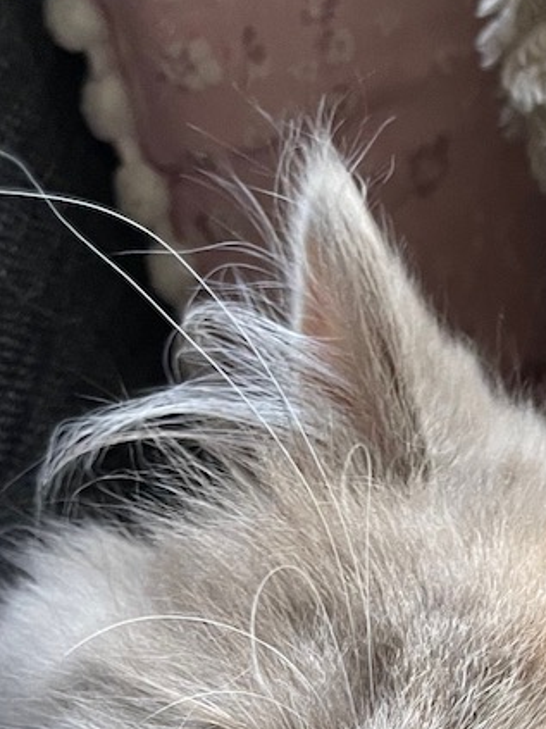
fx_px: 1725
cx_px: 572
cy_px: 1130
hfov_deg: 17.5
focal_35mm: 82
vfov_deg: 20.1
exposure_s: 1/70
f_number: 1.6
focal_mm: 4.2
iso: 125
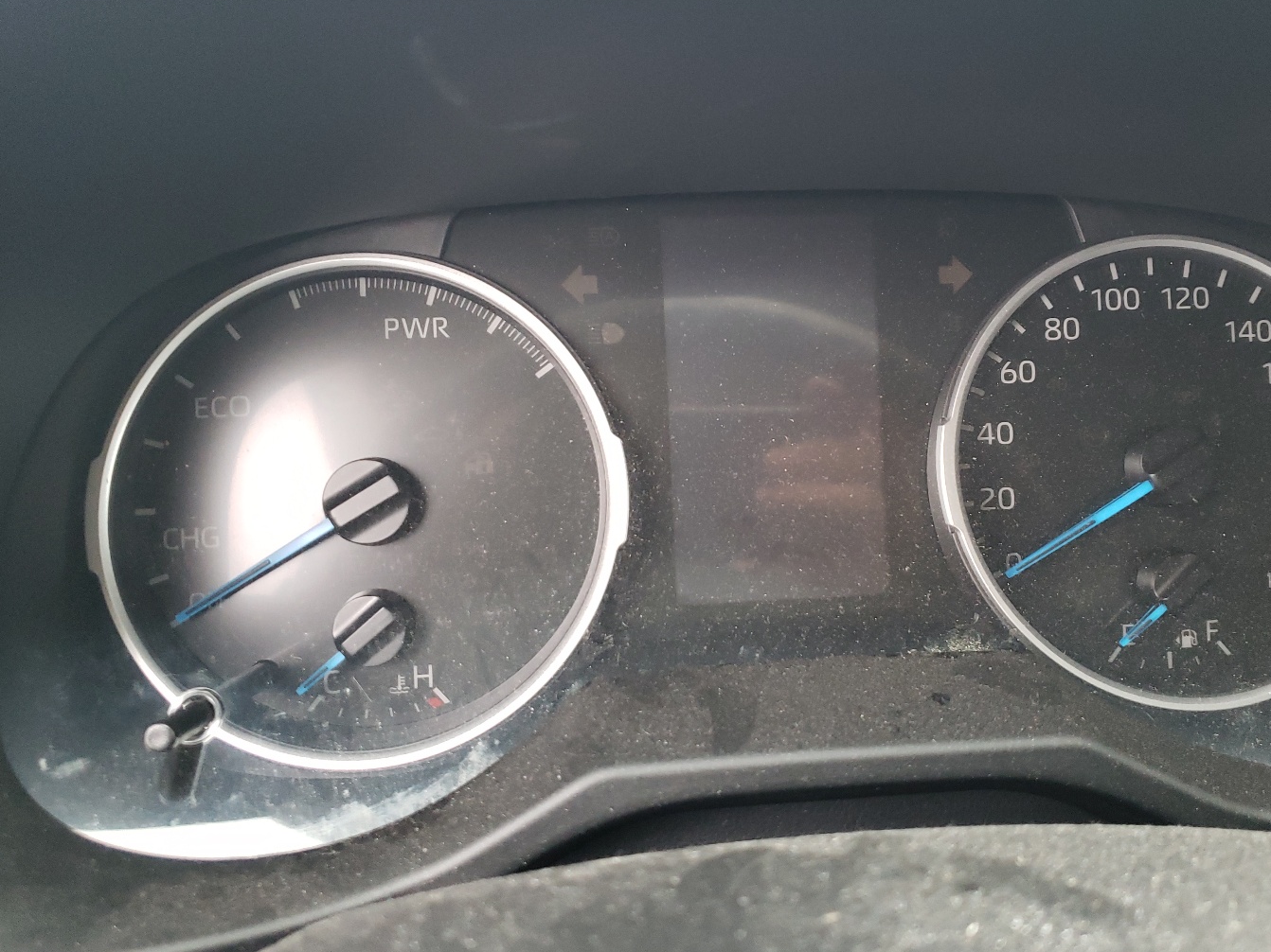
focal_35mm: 31
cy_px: 482
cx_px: 743
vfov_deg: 45.4
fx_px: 1138
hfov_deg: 58.0
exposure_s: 1/30
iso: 262
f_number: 1.5
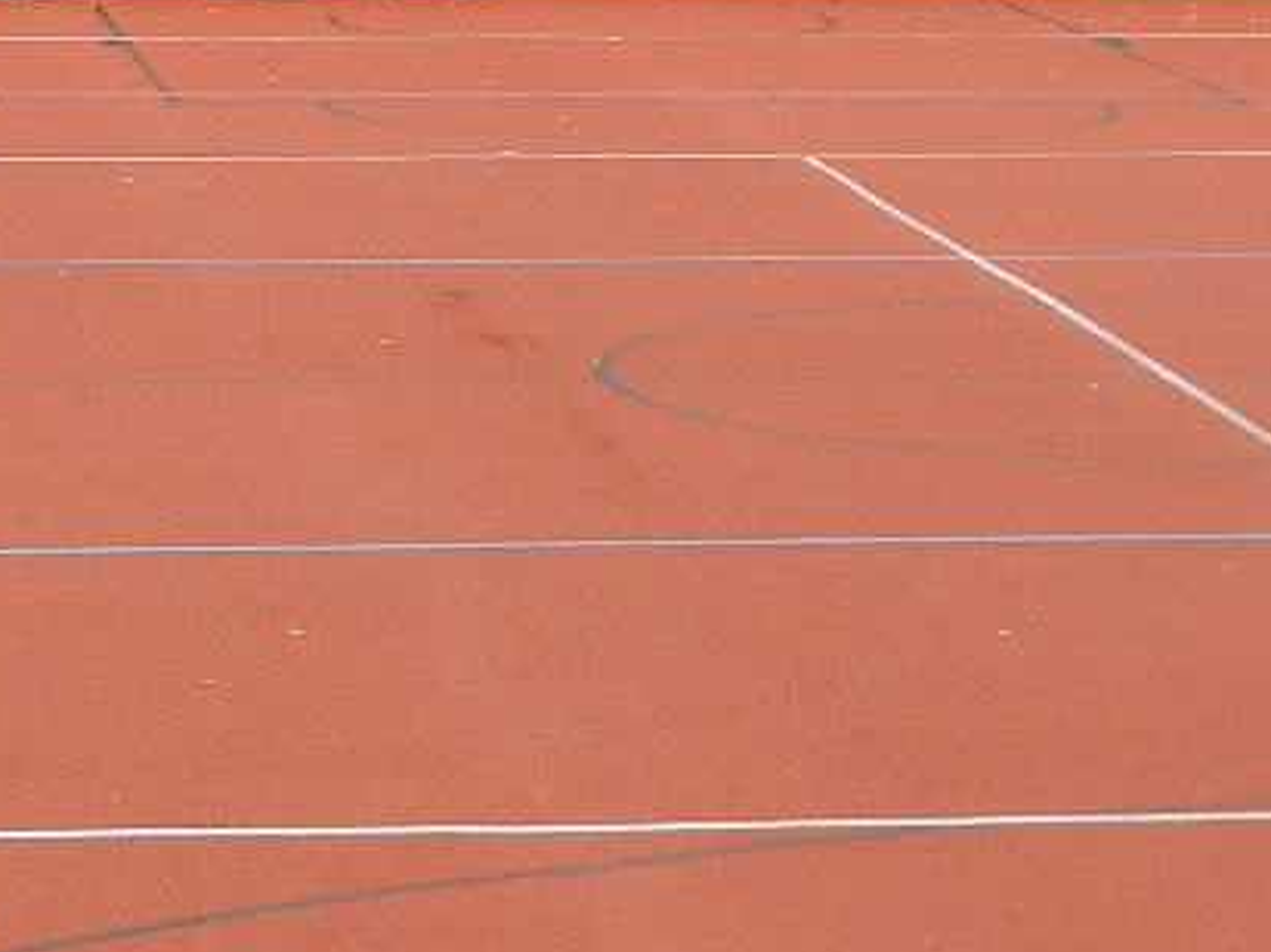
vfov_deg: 8.9
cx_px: 356
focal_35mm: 165
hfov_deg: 12.0
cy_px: -284
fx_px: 6057
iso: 160
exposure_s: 1/320
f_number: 4.4
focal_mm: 9.4
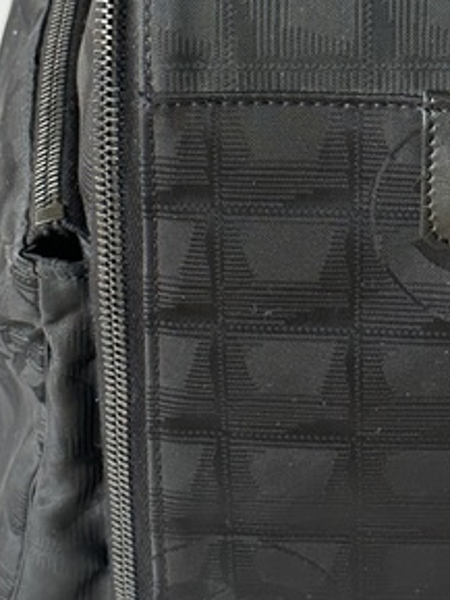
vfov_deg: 14.6
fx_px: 2304
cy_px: -6
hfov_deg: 11.1
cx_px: 369
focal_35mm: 133
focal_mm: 6.86
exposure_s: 1/40
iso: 320
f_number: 1.78
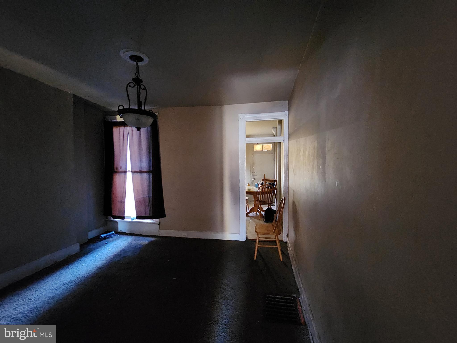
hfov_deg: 106.2
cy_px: 172
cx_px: 228
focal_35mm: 13
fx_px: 172
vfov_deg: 89.9
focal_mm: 2.2
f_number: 2.2
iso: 1600
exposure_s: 1/24
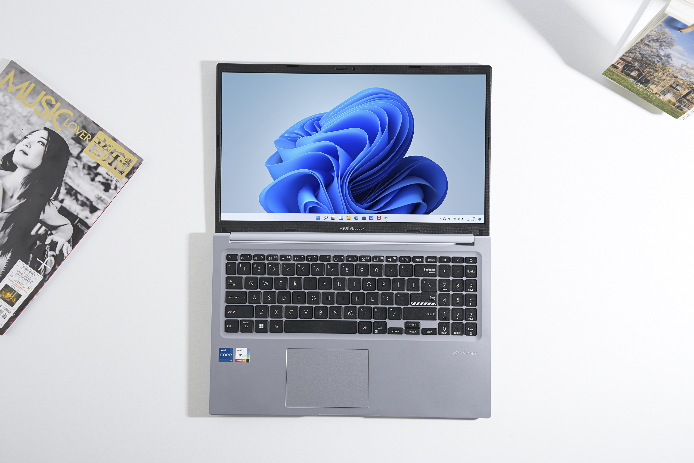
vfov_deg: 27.5
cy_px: 232
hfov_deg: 40.3
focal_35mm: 49
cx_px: 347
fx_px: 945
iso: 200
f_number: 8
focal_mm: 49
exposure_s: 1/25
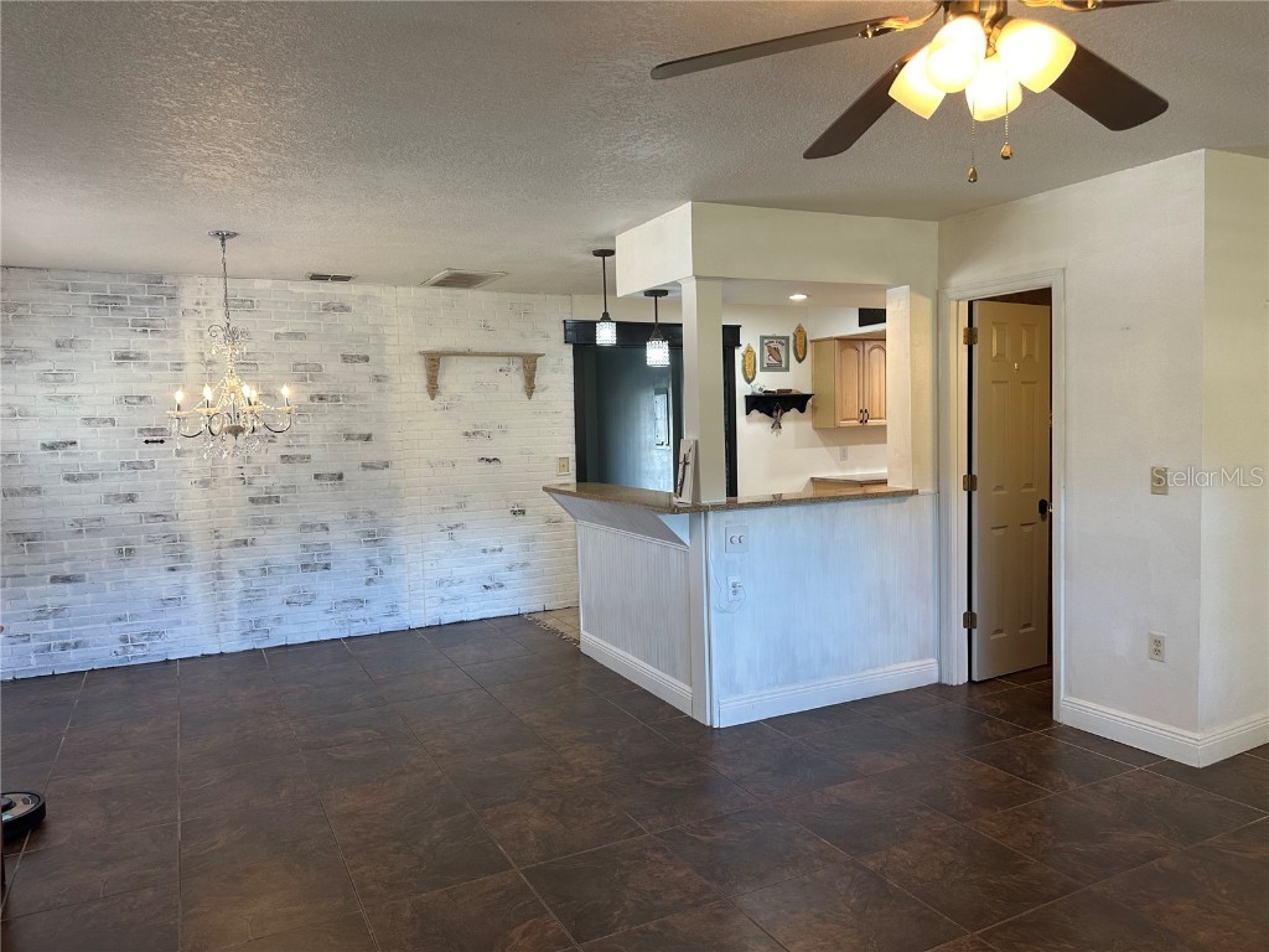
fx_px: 880
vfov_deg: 56.8
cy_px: 476
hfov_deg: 71.6
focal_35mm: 24
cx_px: 634
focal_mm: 6.86
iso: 160
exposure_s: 1/120
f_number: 1.78
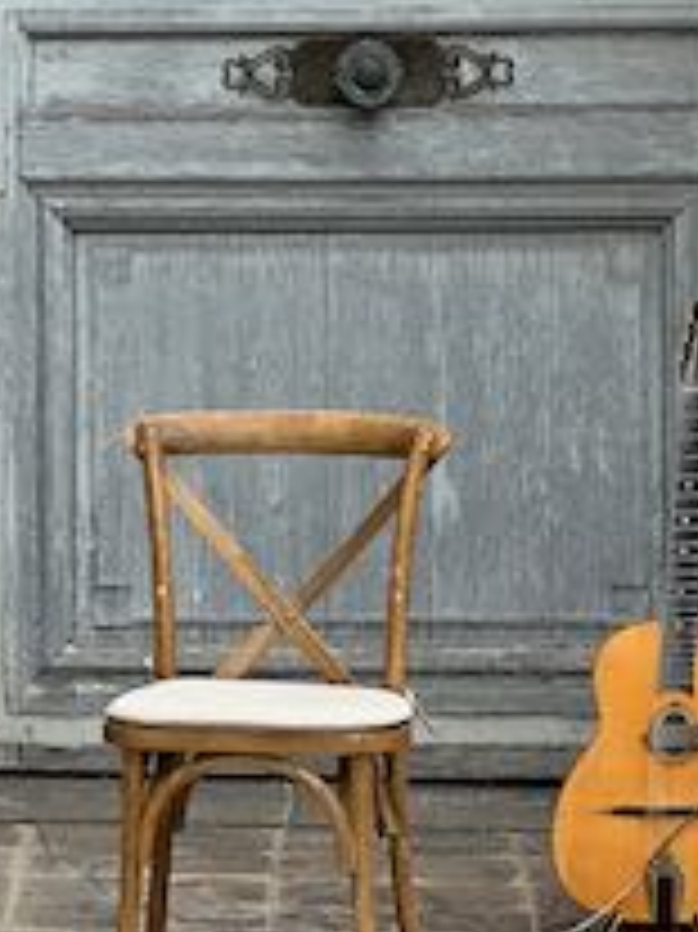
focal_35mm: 238
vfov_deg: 8.3
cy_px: -113
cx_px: 0
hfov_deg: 6.2
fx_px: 6405
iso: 32
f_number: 2.8
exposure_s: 1/181
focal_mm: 9
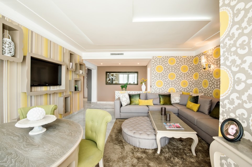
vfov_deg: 81.1
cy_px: 84
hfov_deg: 104.3
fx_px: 98
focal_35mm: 14
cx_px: 126
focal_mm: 14
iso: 400
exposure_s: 1/5
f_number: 14
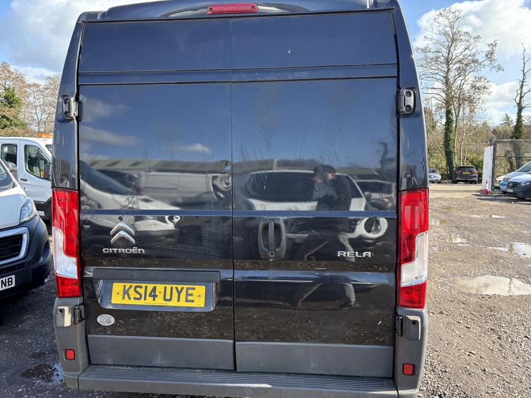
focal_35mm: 26
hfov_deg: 67.3
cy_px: 199
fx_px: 399
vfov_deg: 53.1
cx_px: 266
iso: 64
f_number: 1.6
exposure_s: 1/701
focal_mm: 5.96
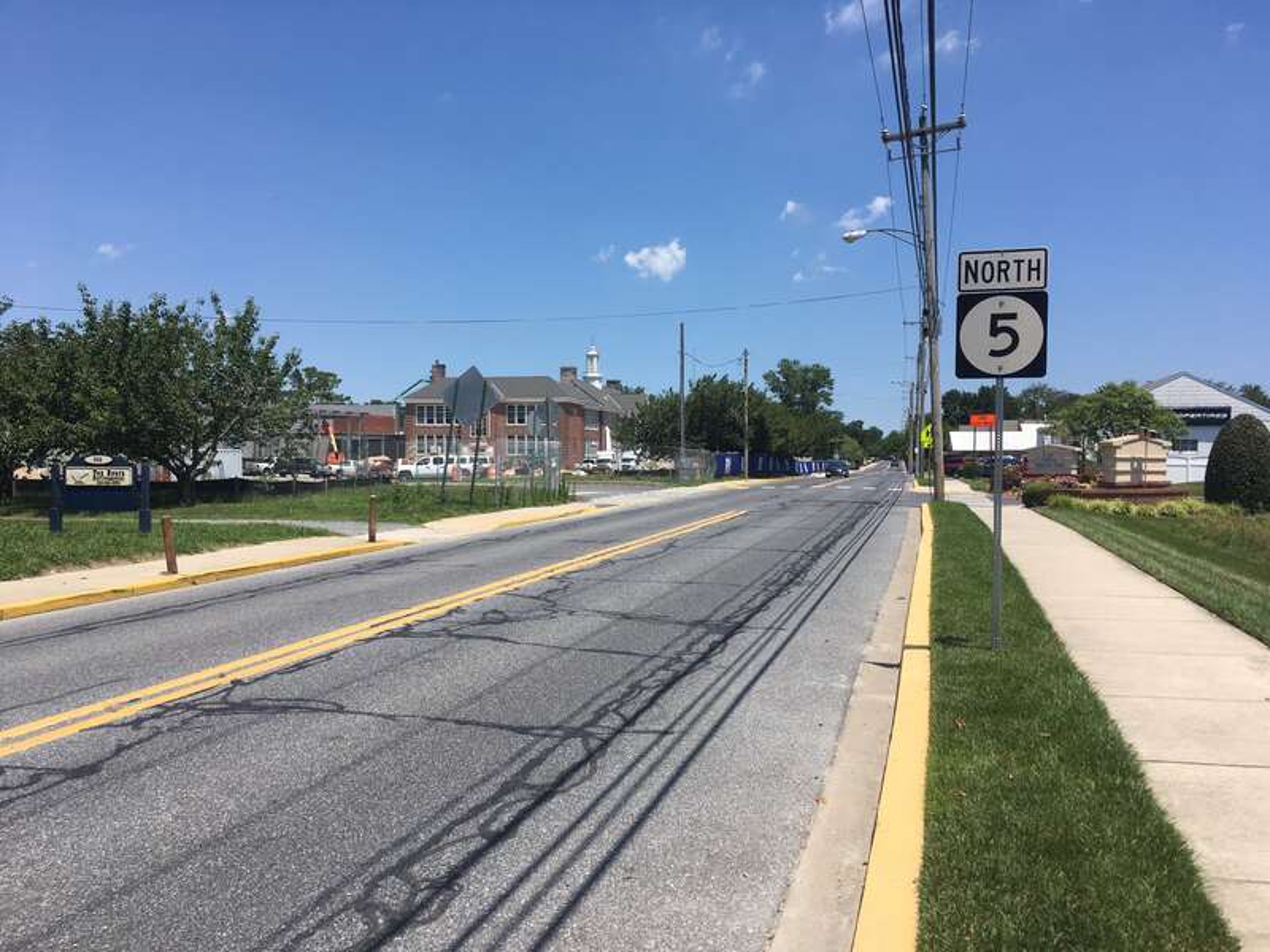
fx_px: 1064
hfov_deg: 61.7
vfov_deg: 48.2
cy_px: 476
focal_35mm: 29
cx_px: 635
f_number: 2.2
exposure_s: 1/2024
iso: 25
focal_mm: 4.15
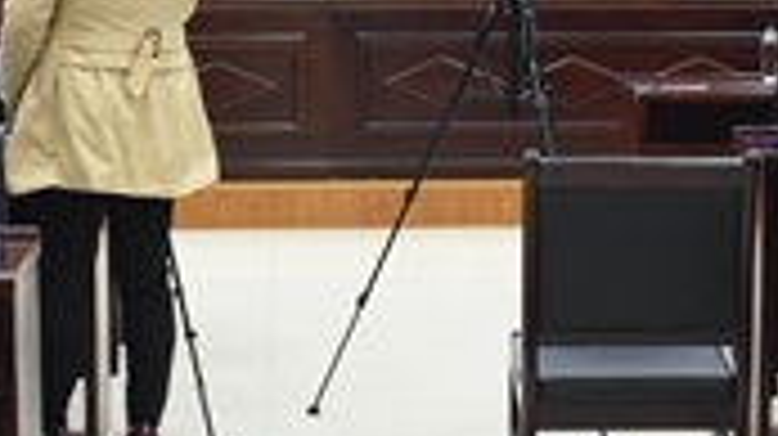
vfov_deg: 12.3
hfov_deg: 21.8
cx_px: 337
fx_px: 2020
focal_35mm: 98
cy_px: 139
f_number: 3.5
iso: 1400
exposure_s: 1/60
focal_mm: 18
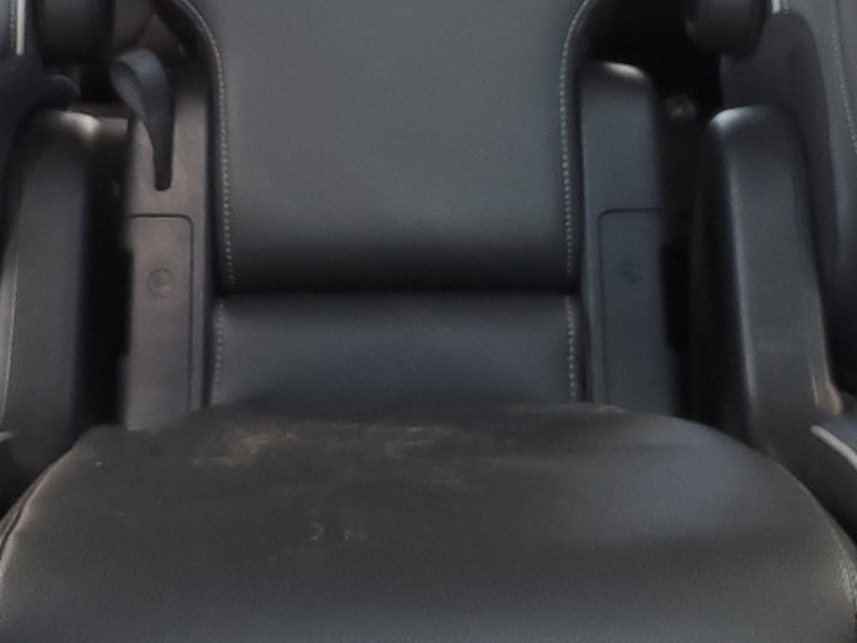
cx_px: 410
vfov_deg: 16.8
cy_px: -72
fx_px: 2105
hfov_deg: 23.0
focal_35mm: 85
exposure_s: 1/60.2
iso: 68
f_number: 1.5
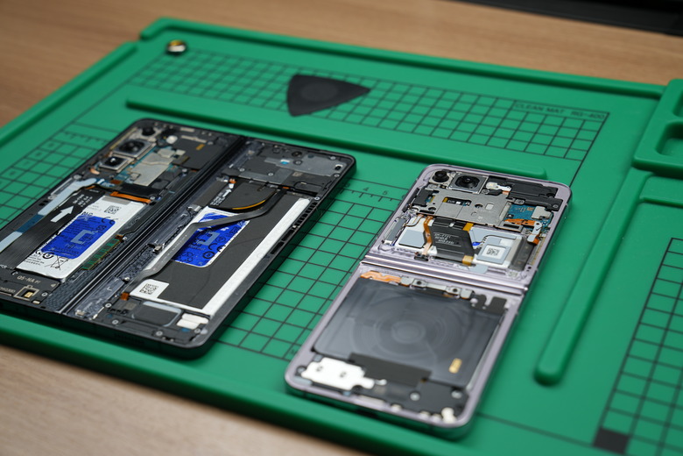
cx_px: 342
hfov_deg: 35.6
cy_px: 228
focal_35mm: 56
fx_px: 1062
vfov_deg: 24.2
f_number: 5.6
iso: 200
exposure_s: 1/30
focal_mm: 56
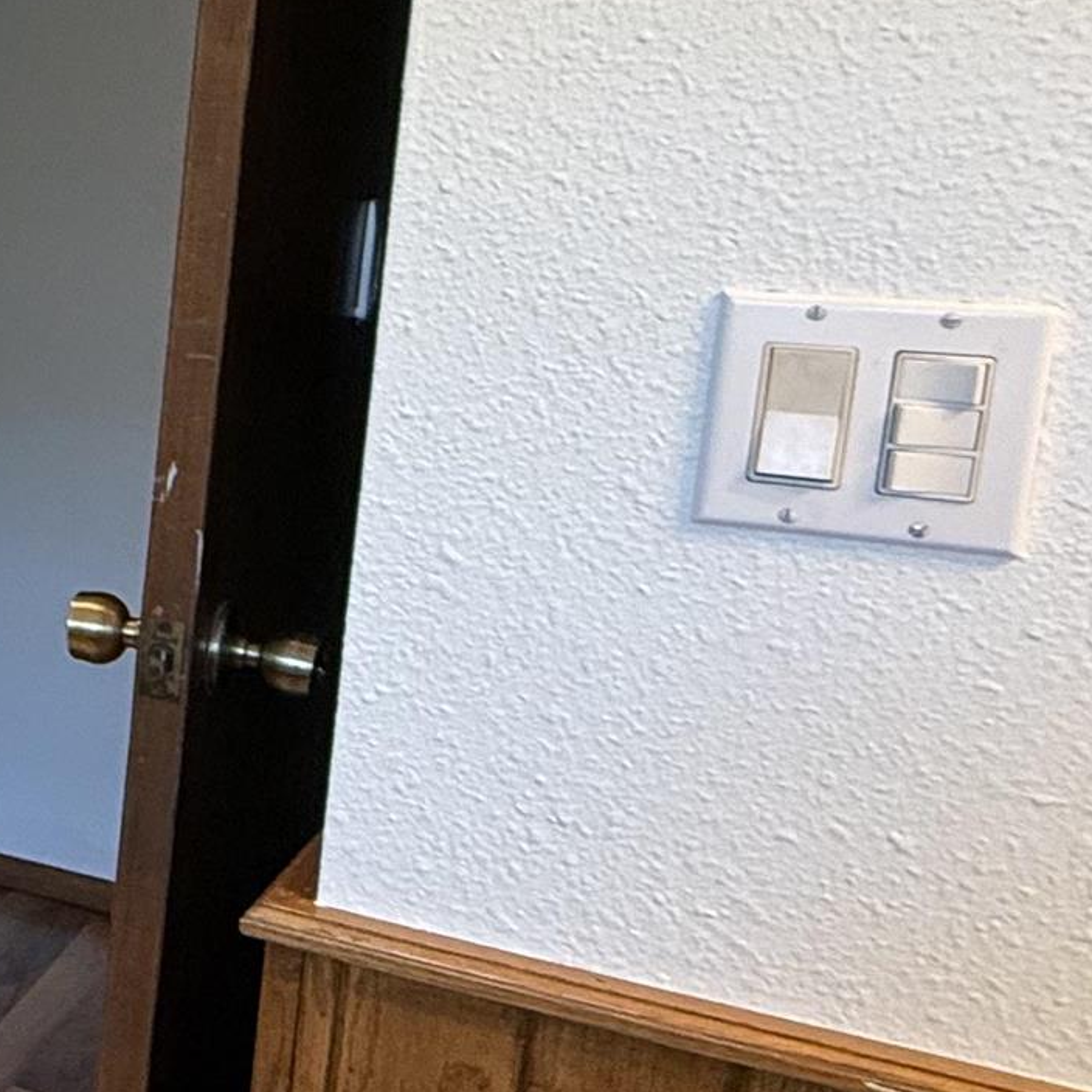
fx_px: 1927
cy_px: 403
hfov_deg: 21.5
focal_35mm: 54
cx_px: -841
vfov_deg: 31.5
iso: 200
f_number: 2.2
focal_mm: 2.22
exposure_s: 1/60
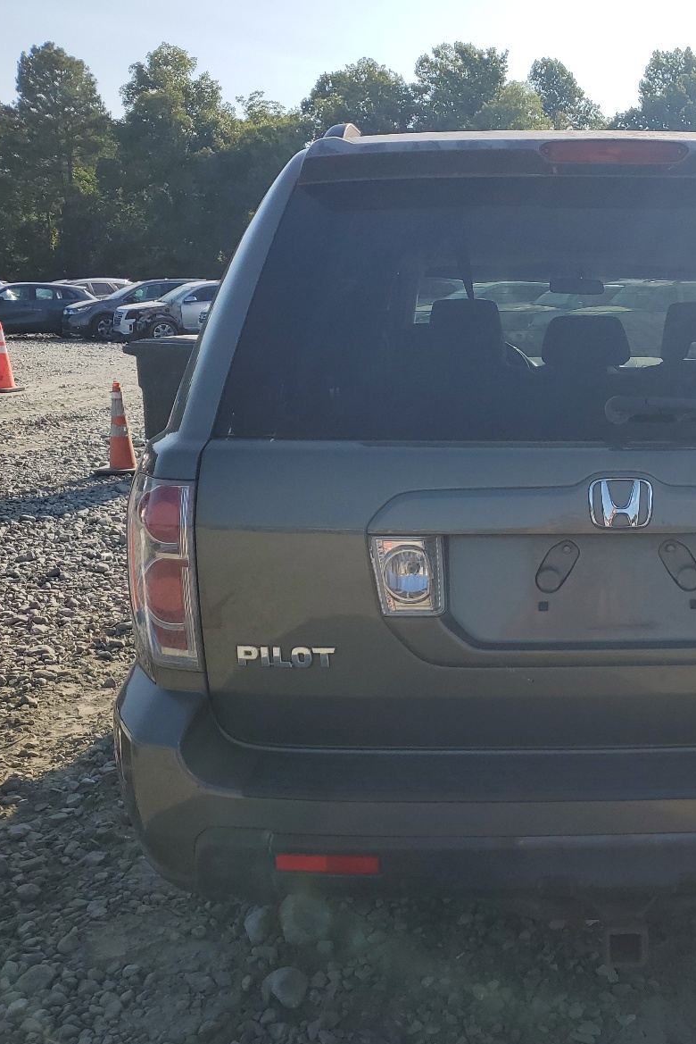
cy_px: 522
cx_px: 620
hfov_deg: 34.1
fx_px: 1072
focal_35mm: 37
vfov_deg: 51.9
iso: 50
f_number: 1.5
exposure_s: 1/3333
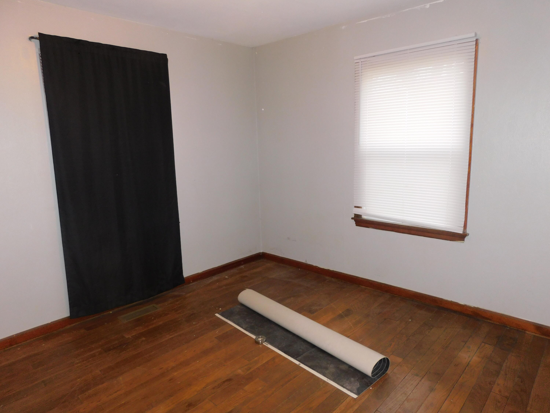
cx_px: 275
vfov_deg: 58.9
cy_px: 206
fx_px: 365
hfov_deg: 73.9
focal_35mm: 23
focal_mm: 4
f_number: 3
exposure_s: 1/30
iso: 200
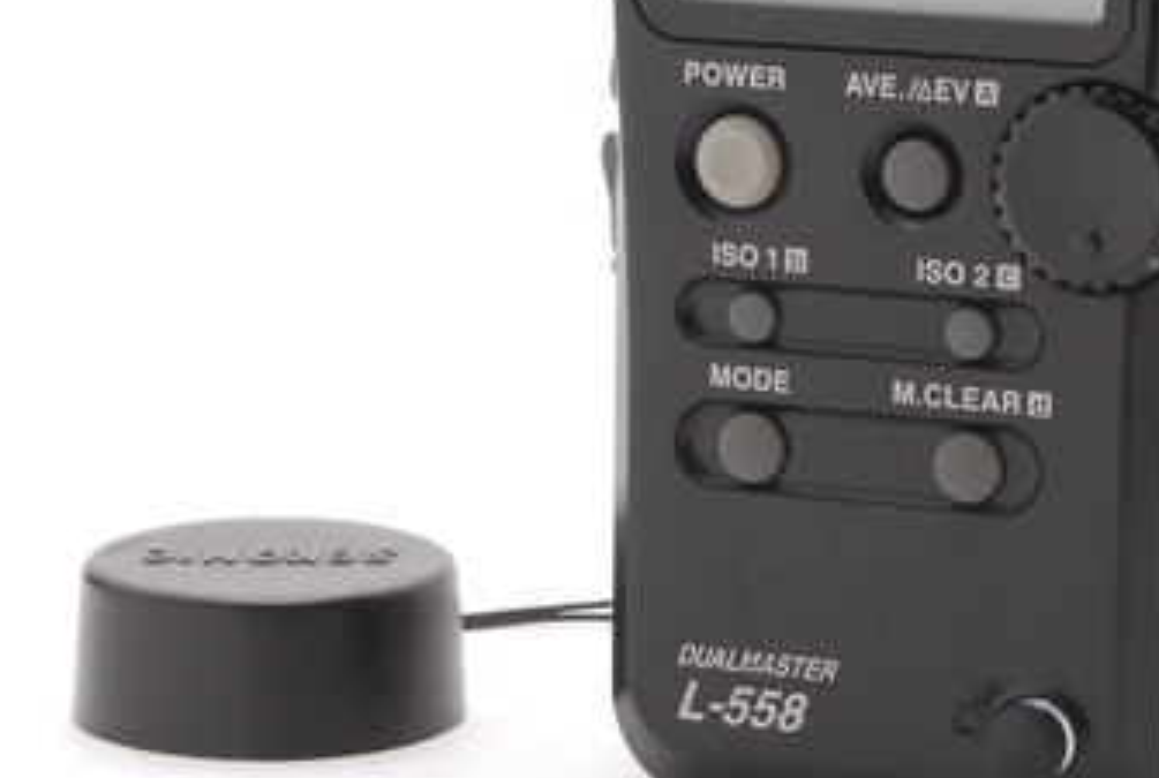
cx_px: 785
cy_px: -9
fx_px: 6363
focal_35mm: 197
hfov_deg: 10.4
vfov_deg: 7.0
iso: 200
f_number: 18
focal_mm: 55
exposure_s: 1/100
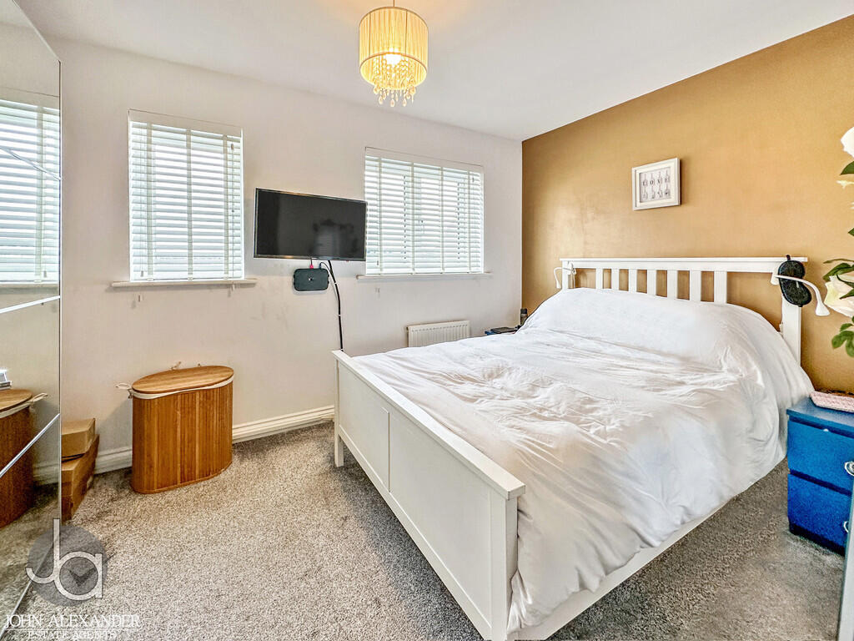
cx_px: 427
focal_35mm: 14
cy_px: 320
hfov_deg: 102.1
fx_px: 345
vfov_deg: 85.7
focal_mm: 2.22
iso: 125
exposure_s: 1/100
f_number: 2.2
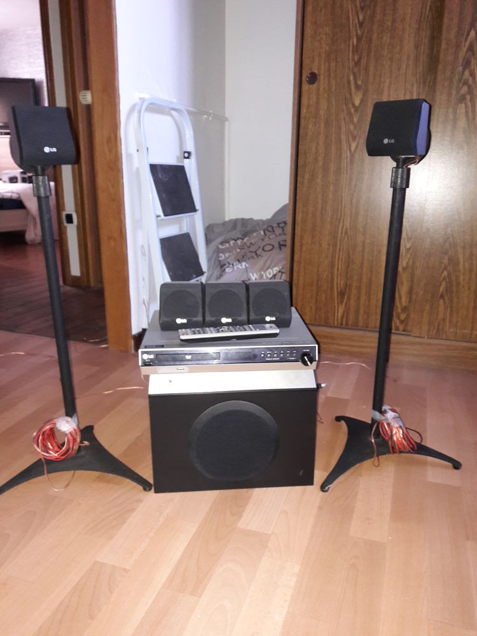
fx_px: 514
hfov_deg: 49.7
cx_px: 238
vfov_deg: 63.4
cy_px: 318
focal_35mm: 28
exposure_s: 1/17
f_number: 1.9
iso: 200
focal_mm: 3.7
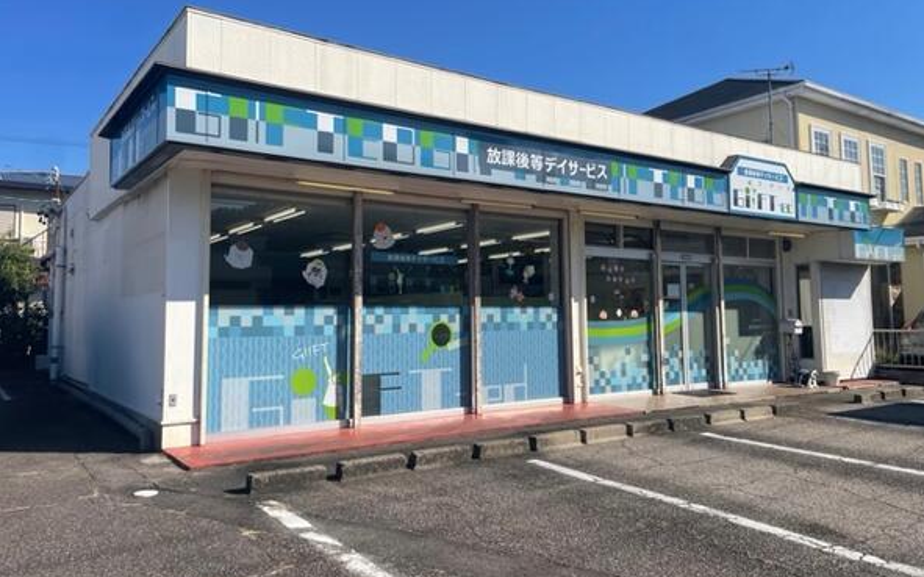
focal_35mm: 28
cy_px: 271
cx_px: 467
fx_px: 705
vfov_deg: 44.5
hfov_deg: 66.5
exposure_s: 1/4464
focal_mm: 4.2
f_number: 1.6
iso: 32
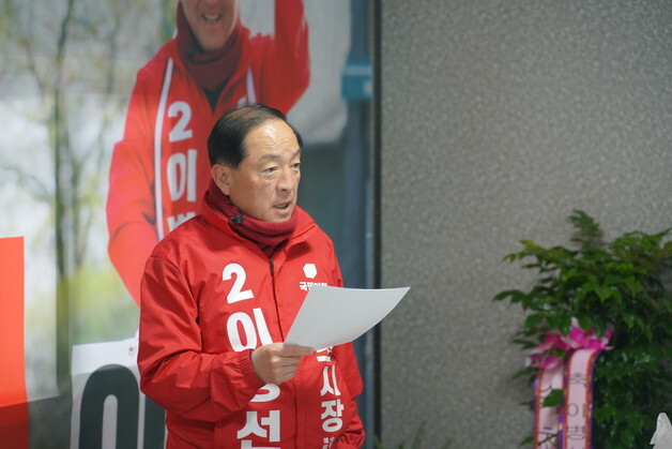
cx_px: 336
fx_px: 1624
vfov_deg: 15.7
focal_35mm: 87
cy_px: 224
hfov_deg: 23.4
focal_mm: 87
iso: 2500
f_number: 2.8
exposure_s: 1/500
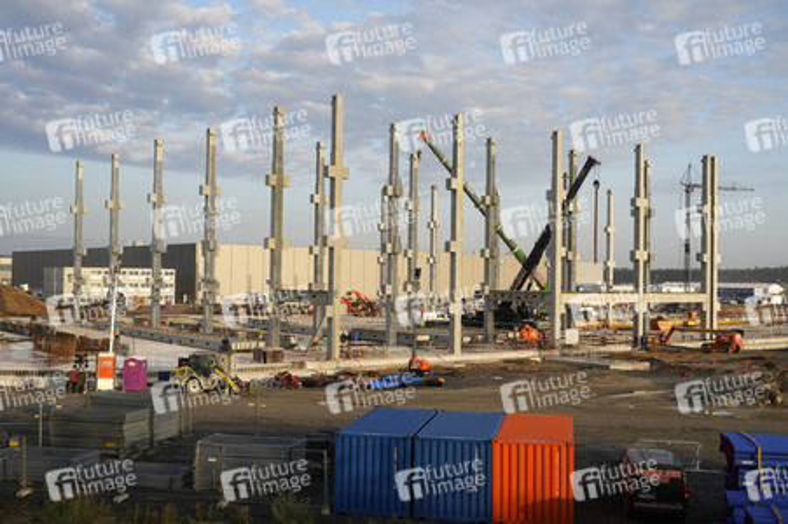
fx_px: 897
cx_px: 394
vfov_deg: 32.6
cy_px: 262
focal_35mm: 41
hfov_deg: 47.4
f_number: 9
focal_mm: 41
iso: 320
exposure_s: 1/320
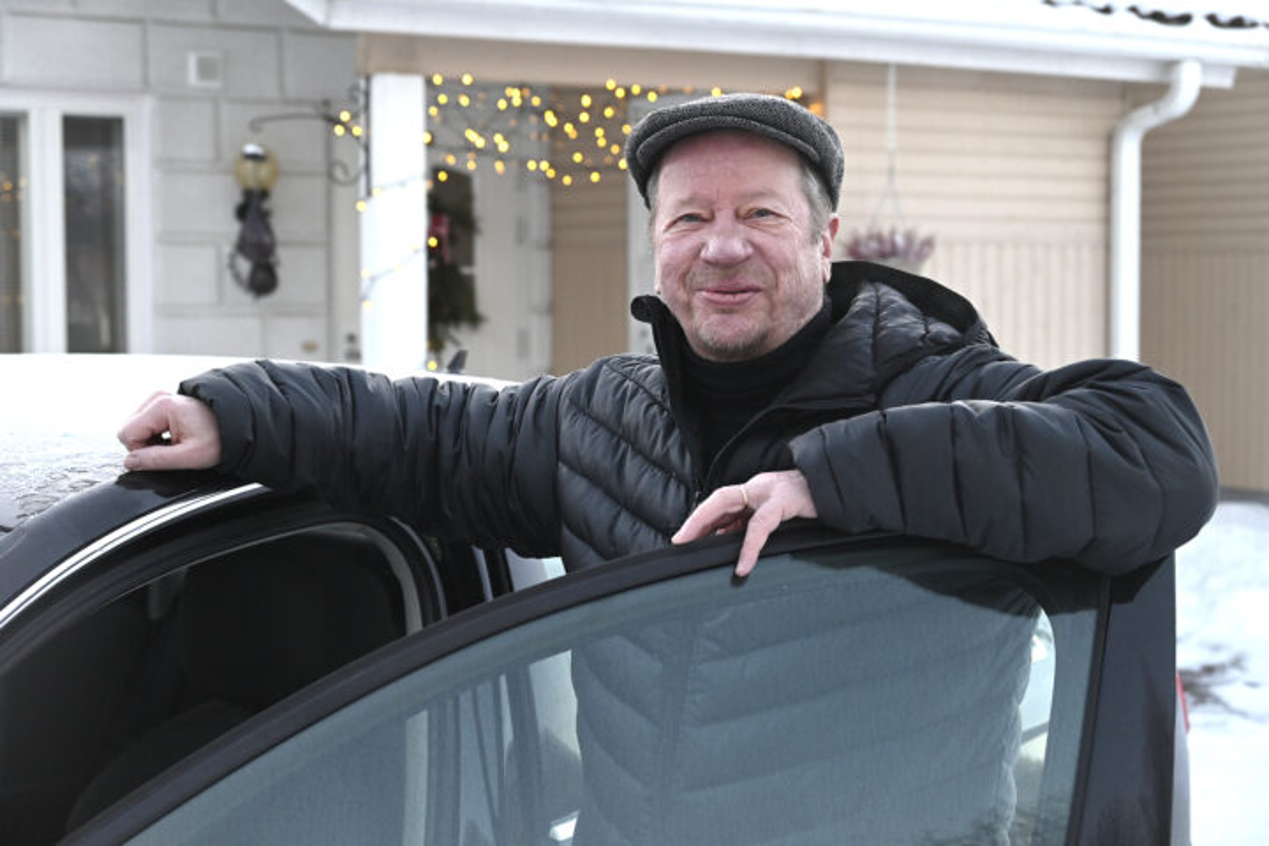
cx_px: 634
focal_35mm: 59
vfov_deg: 23.0
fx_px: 2080
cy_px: 423
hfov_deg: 33.9
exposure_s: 1/200
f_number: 6
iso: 1250
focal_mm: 59
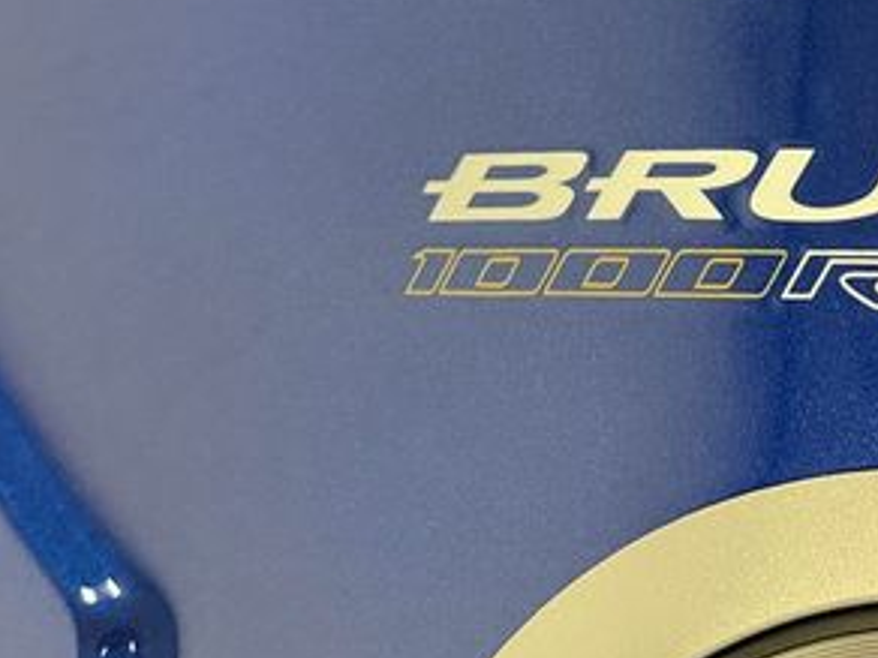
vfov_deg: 24.5
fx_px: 1446
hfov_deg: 31.5
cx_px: 860
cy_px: 0
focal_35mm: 57
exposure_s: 1/50
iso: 320
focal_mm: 5.1
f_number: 1.6
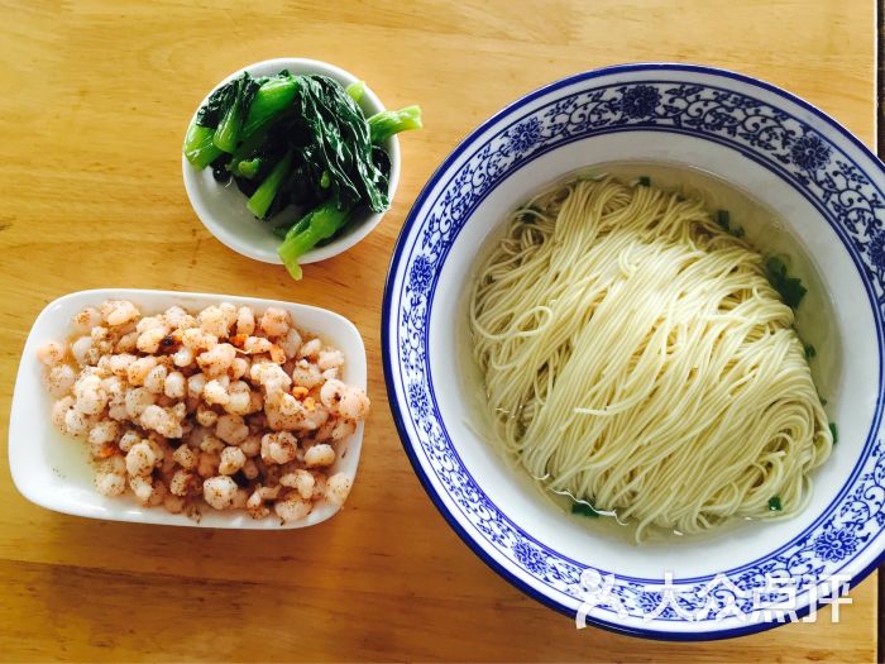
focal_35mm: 29
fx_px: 741
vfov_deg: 48.2
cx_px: 442
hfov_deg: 61.7
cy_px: 332
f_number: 2.2
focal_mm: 4.15
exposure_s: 1/30
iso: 64
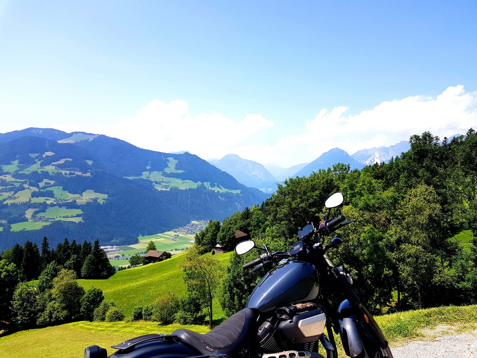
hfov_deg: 67.3
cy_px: 179
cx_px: 238
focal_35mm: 26
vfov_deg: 53.1
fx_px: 358
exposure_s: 1/2352
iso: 40
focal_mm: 4.3
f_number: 1.7
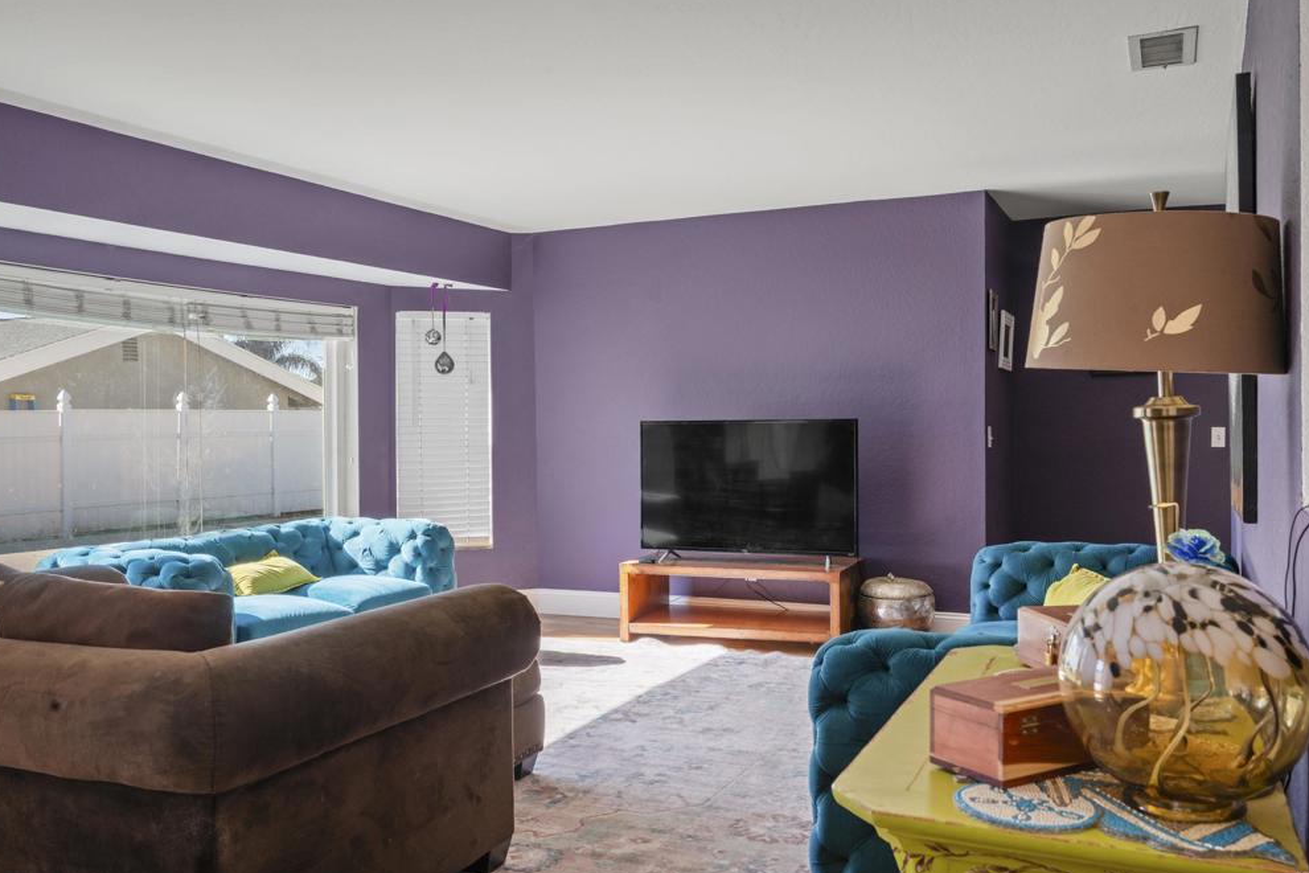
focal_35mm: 31
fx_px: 1127
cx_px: 660
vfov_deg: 42.3
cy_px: 432
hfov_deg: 60.3
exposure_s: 1/100
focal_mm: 30
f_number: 10
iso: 250
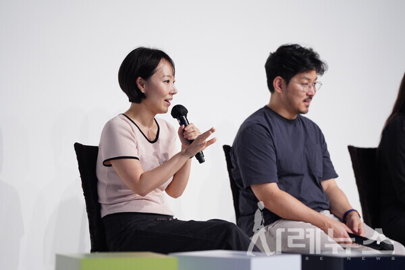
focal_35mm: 200
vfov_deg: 6.9
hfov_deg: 10.3
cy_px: 135
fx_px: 2250
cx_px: 202
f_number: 2.8
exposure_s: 1/400
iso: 3200
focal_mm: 200
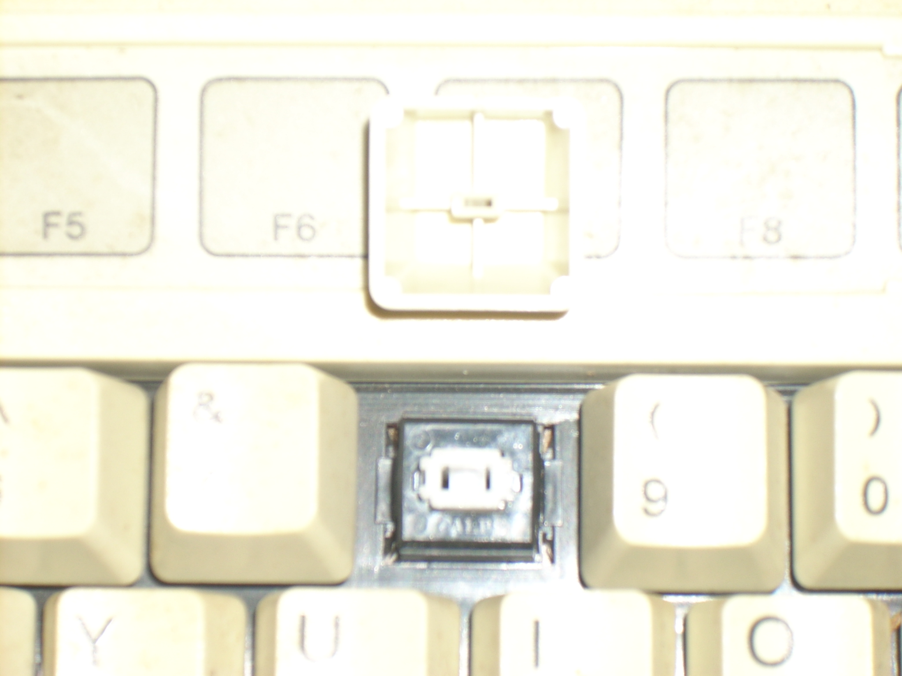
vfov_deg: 13.1
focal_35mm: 113
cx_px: 451
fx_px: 2944
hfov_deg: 17.4
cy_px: 338
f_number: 5.2
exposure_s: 1/60
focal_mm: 18.6
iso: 64
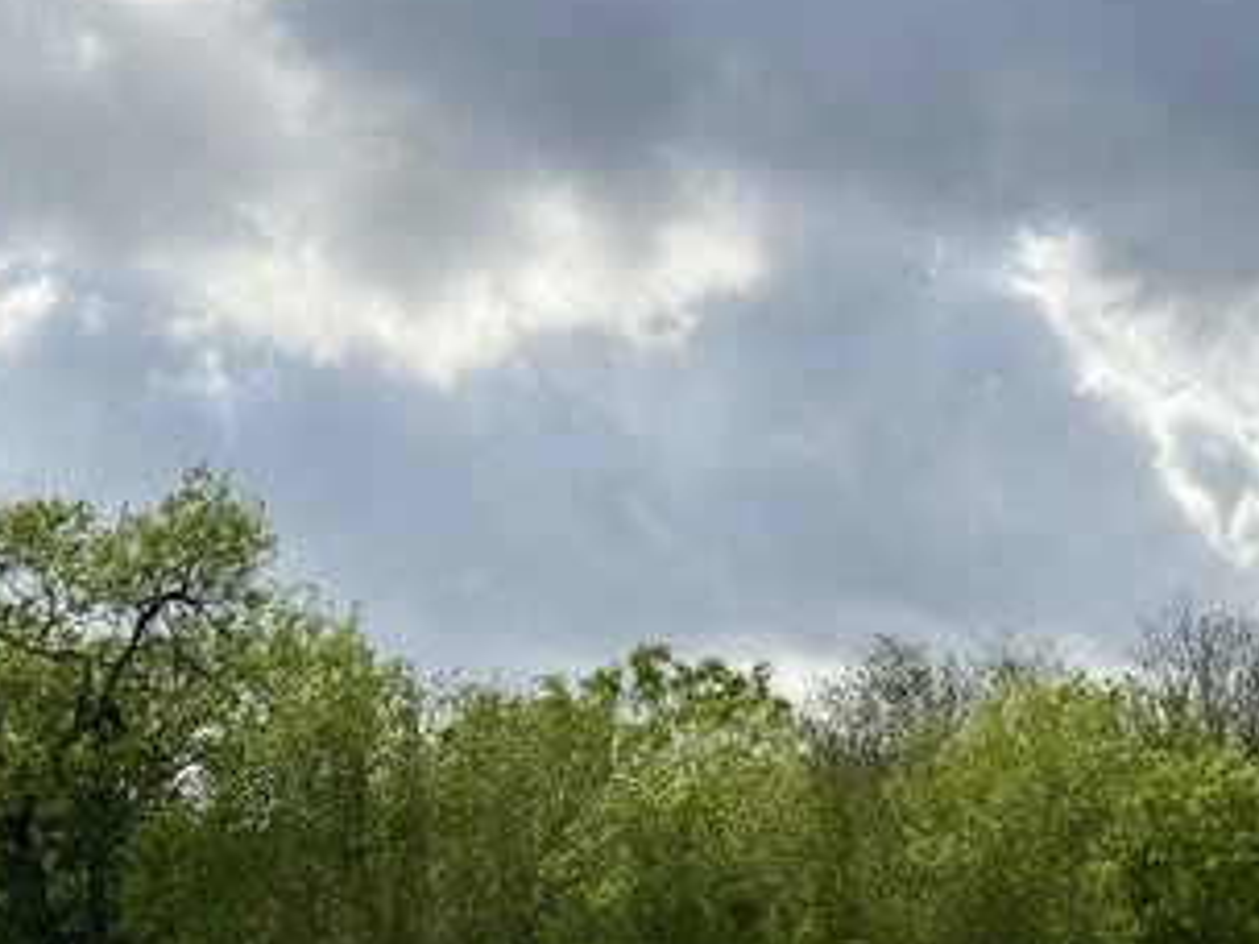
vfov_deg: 14.5
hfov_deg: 19.1
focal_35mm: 101
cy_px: 865
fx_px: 3673
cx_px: 141
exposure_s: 1/11364
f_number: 1.78
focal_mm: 6.76
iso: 64
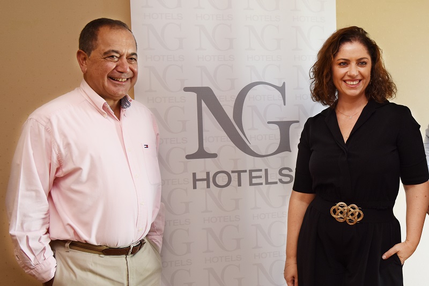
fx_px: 417
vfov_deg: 37.8
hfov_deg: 54.4
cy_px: 143
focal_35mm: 35
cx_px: 214
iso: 500
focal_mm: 35
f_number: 2.8
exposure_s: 1/160
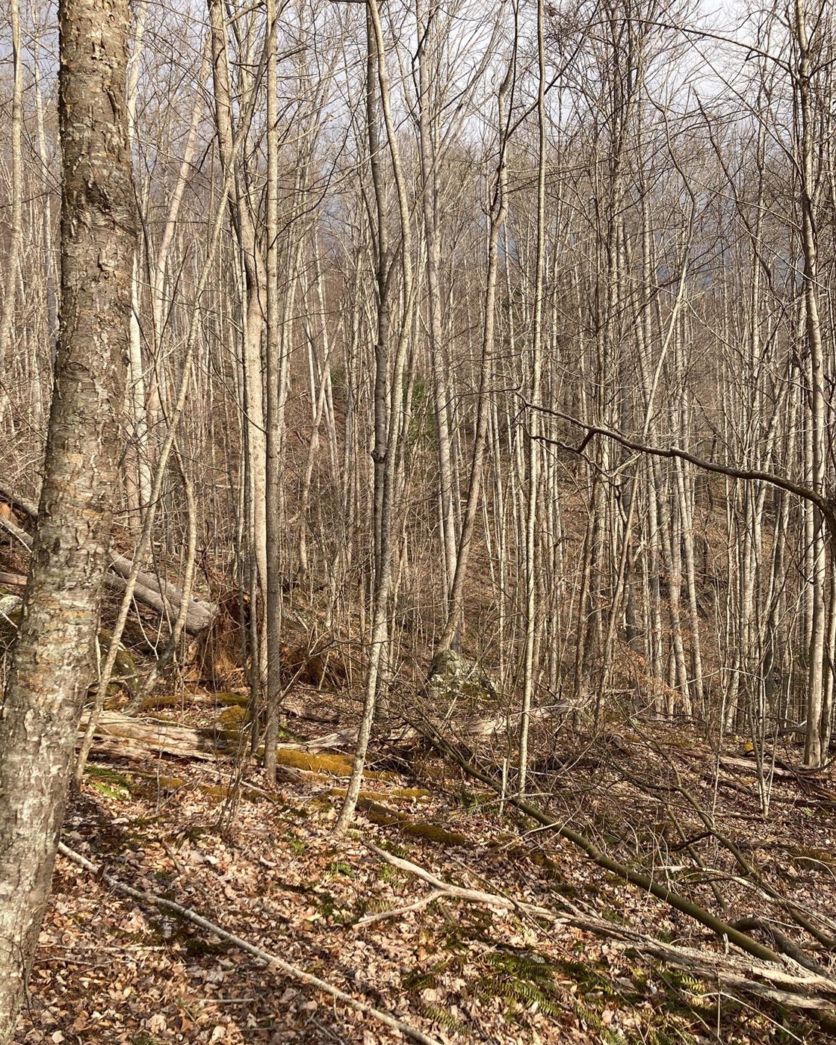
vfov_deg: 58.7
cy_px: 560
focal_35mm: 30
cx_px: 415
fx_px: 928
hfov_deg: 48.5
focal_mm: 3.99
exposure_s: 1/771
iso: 20
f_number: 1.8
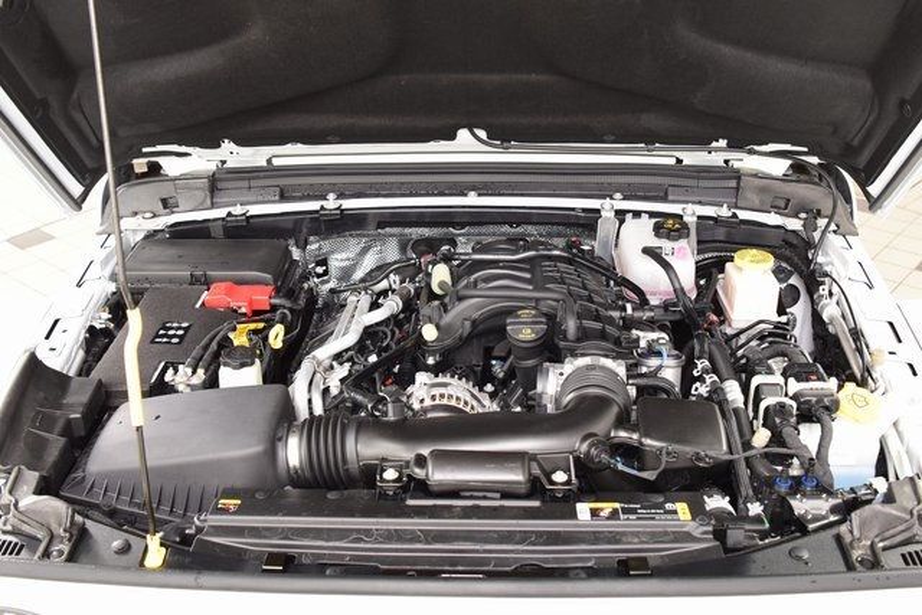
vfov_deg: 36.9
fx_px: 922
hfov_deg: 53.1
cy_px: 308
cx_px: 461
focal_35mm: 36
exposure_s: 1/30
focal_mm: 24
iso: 1600
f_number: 5.6
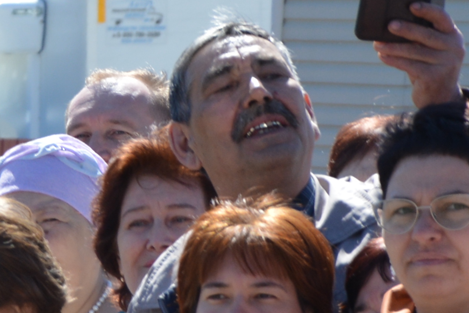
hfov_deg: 2.5
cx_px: -530
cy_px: 506
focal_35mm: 807
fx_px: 10505
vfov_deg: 1.7
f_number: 8
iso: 200
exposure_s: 1/250
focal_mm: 105
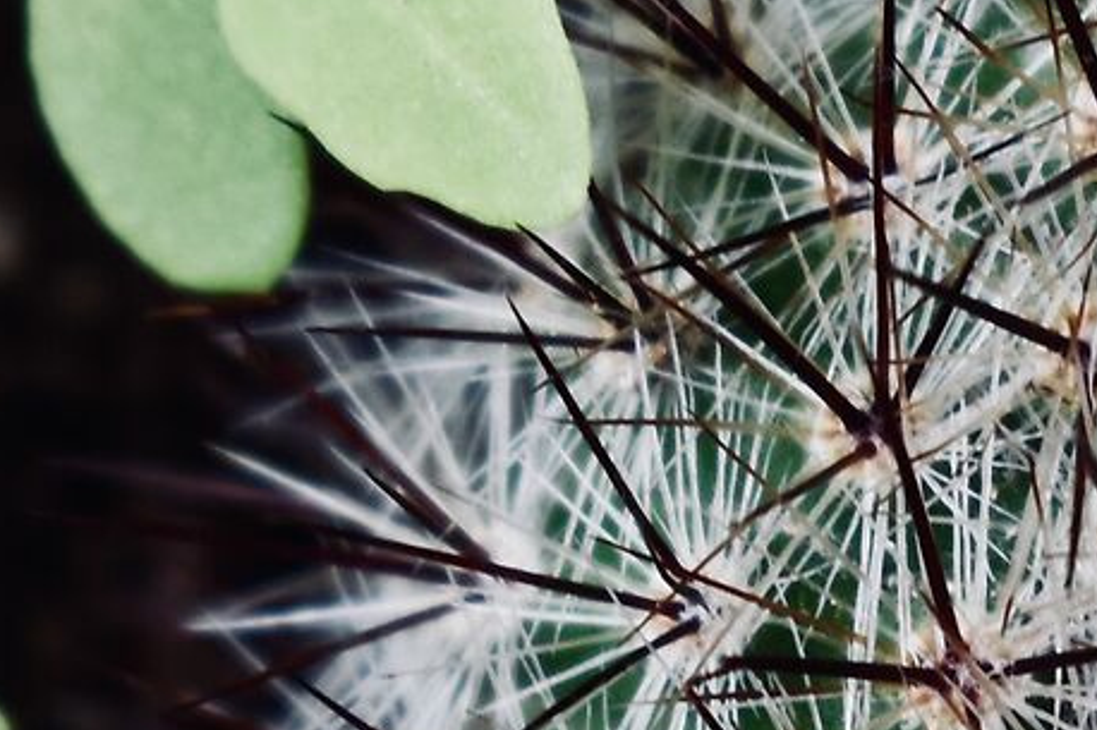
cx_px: 1634
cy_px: 718
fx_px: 13177
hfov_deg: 4.7
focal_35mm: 433
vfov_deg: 3.2
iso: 400
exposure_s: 1/125
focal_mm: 55
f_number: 7.1
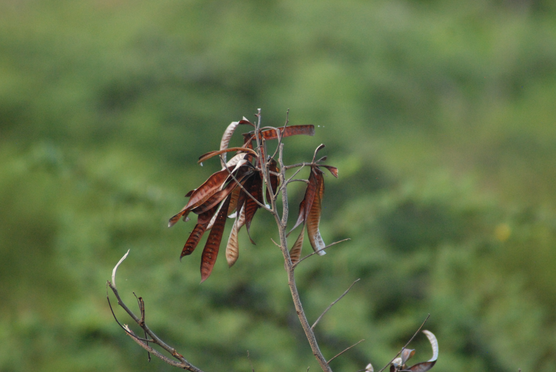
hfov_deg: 4.5
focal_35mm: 460
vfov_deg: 3.0
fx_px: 7113
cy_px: 188
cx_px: 273
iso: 1250
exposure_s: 1/640
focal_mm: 300
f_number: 5.6
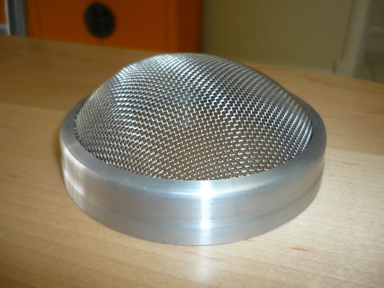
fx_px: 366
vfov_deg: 42.9
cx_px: 192
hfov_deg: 55.4
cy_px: 144
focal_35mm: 33
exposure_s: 1/30
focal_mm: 5.5
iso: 100
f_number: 2.8
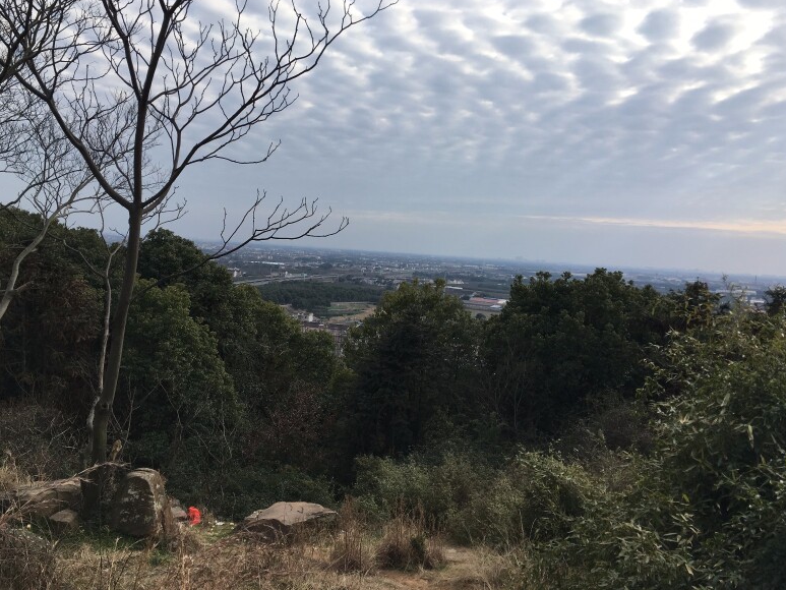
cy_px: 286
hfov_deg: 60.0
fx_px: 681
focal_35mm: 30
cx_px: 388
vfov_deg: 46.8
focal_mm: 4.15
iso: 25
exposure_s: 1/1068
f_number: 2.2
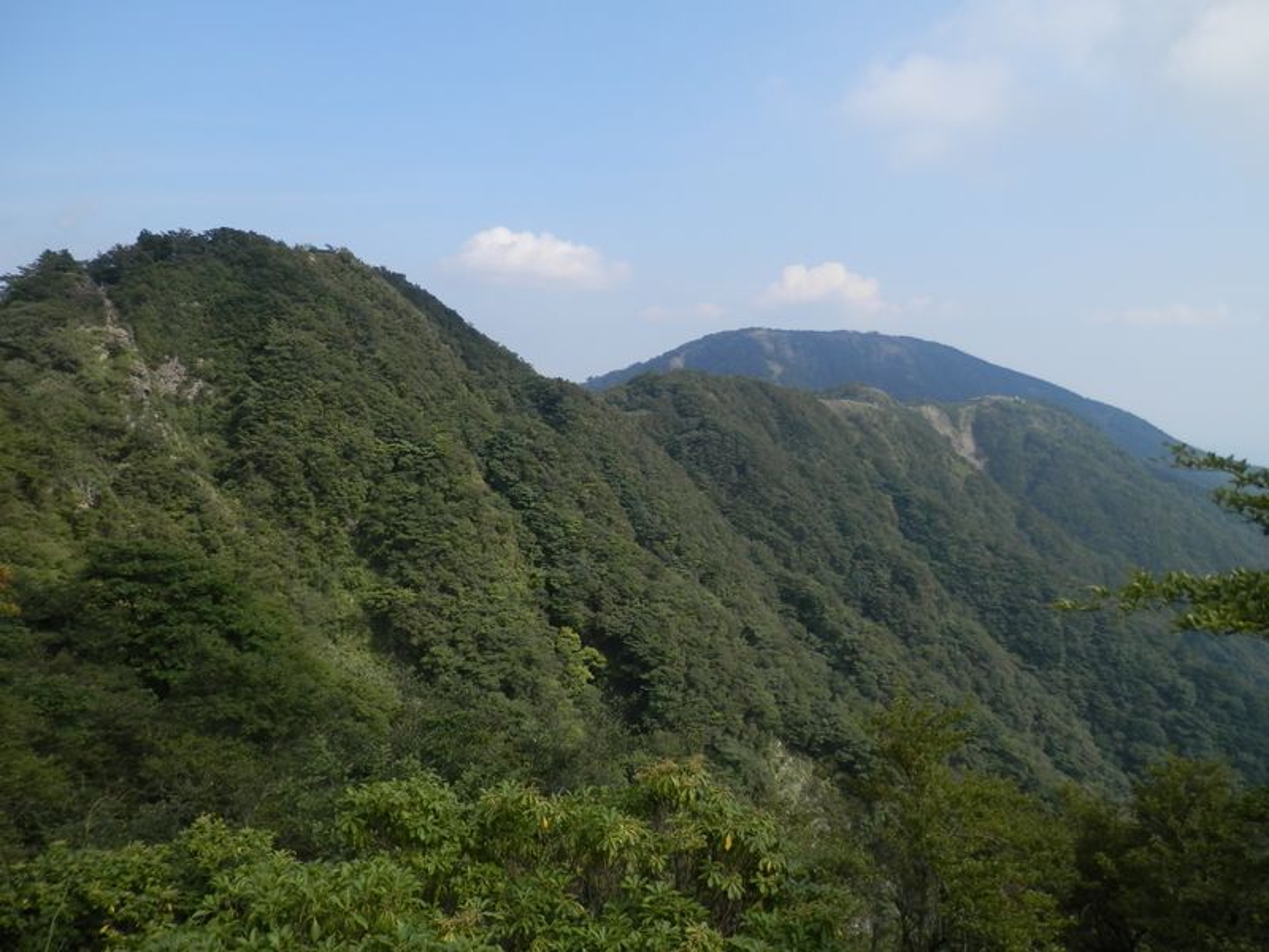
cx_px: 634
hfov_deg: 69.4
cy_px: 476
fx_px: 916
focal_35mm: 25
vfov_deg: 54.9
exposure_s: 1/125
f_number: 8.7
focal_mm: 4.5
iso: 80
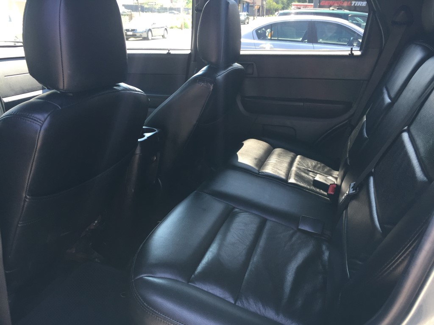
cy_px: 162
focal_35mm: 29
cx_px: 217
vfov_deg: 48.2
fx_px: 364
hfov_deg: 61.7
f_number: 2.2
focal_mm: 4.15
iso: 50
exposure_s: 1/120
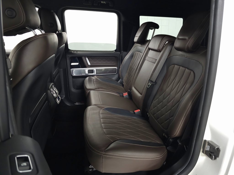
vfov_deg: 58.9
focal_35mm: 23
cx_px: 117
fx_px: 155
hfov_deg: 73.9
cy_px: 88
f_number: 1.7
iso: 200
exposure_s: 1/60
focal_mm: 6.3
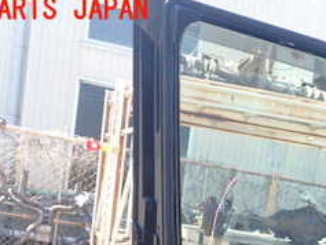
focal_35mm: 76
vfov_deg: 18.3
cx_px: 311
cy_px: 303
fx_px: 716
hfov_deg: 24.7
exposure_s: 1/125
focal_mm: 5.4
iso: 100
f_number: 3.2
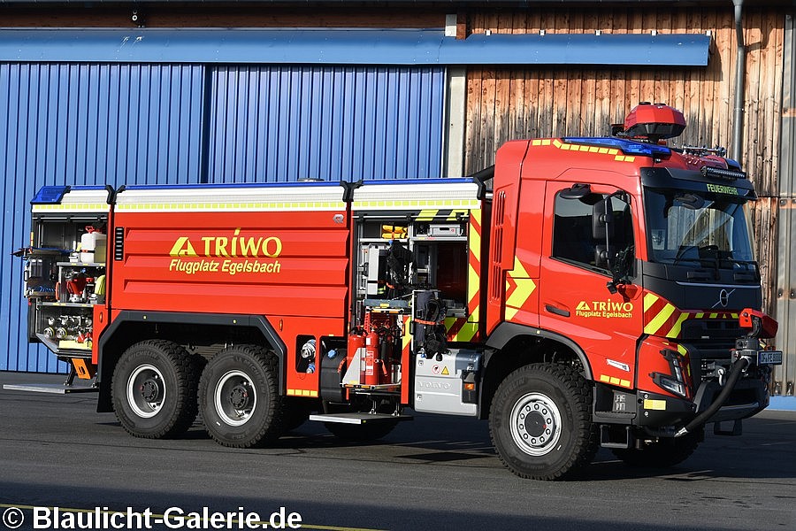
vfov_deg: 20.0
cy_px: 266
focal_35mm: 68
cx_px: 398
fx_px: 1503
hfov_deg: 29.7
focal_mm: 68
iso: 200
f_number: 9
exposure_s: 1/320
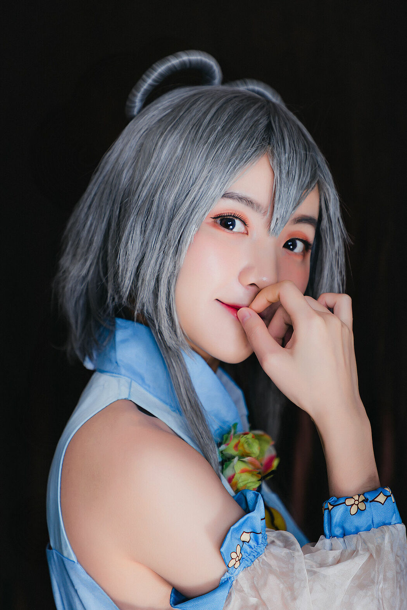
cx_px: 204
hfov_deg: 13.0
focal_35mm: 105
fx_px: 1780
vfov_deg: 19.5
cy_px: 305
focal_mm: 105
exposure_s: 1/160
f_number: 4
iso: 100
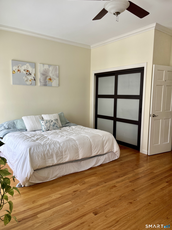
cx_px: 86
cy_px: 115
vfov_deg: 67.3
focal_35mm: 26
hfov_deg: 53.1
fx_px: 172
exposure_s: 1/440
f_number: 1.6
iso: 50
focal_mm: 5.1
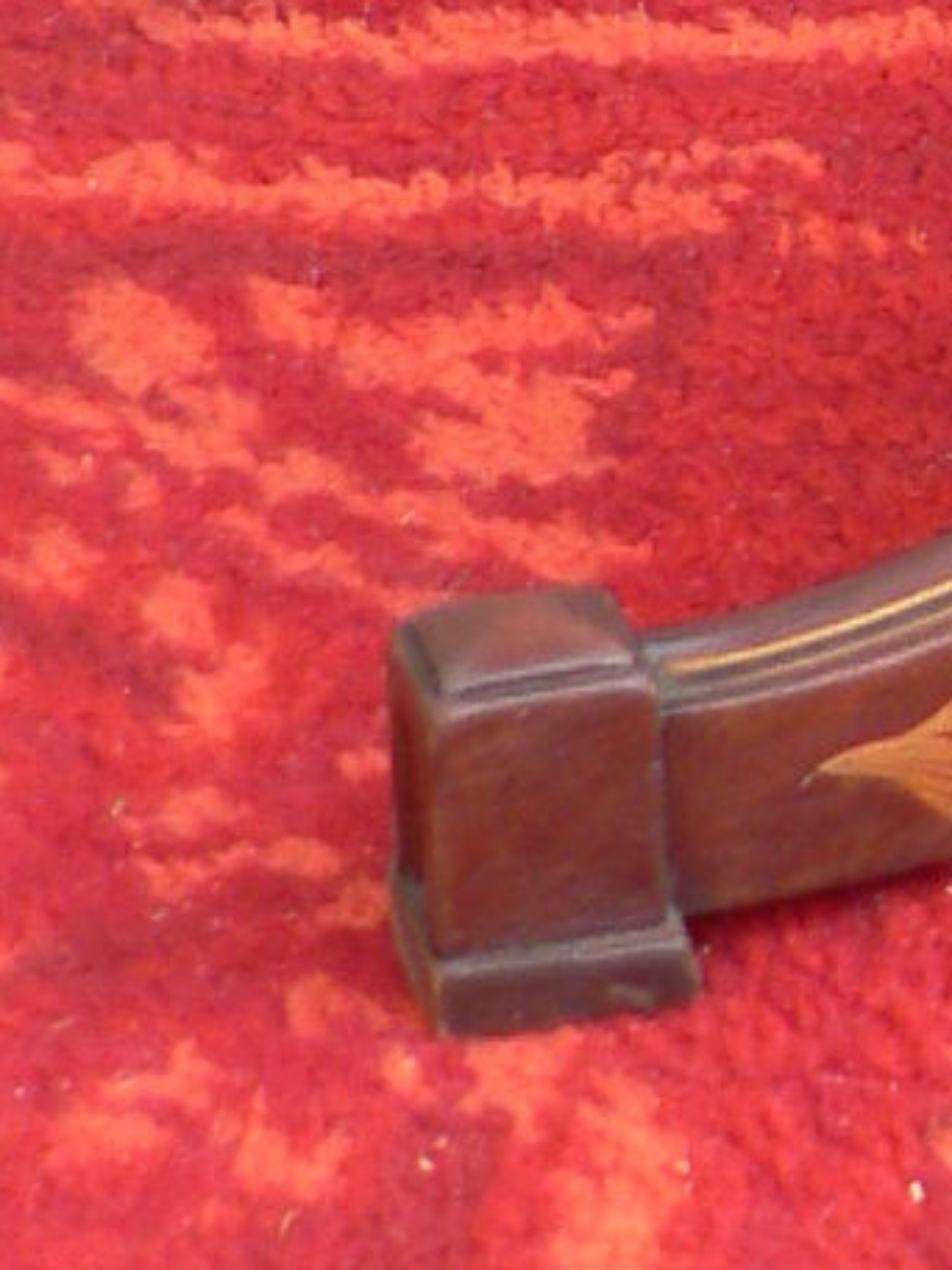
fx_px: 7407
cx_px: 2374
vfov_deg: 8.9
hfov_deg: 6.9
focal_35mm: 202
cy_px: -1735
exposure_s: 1/80
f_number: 2.8
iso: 80
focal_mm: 6
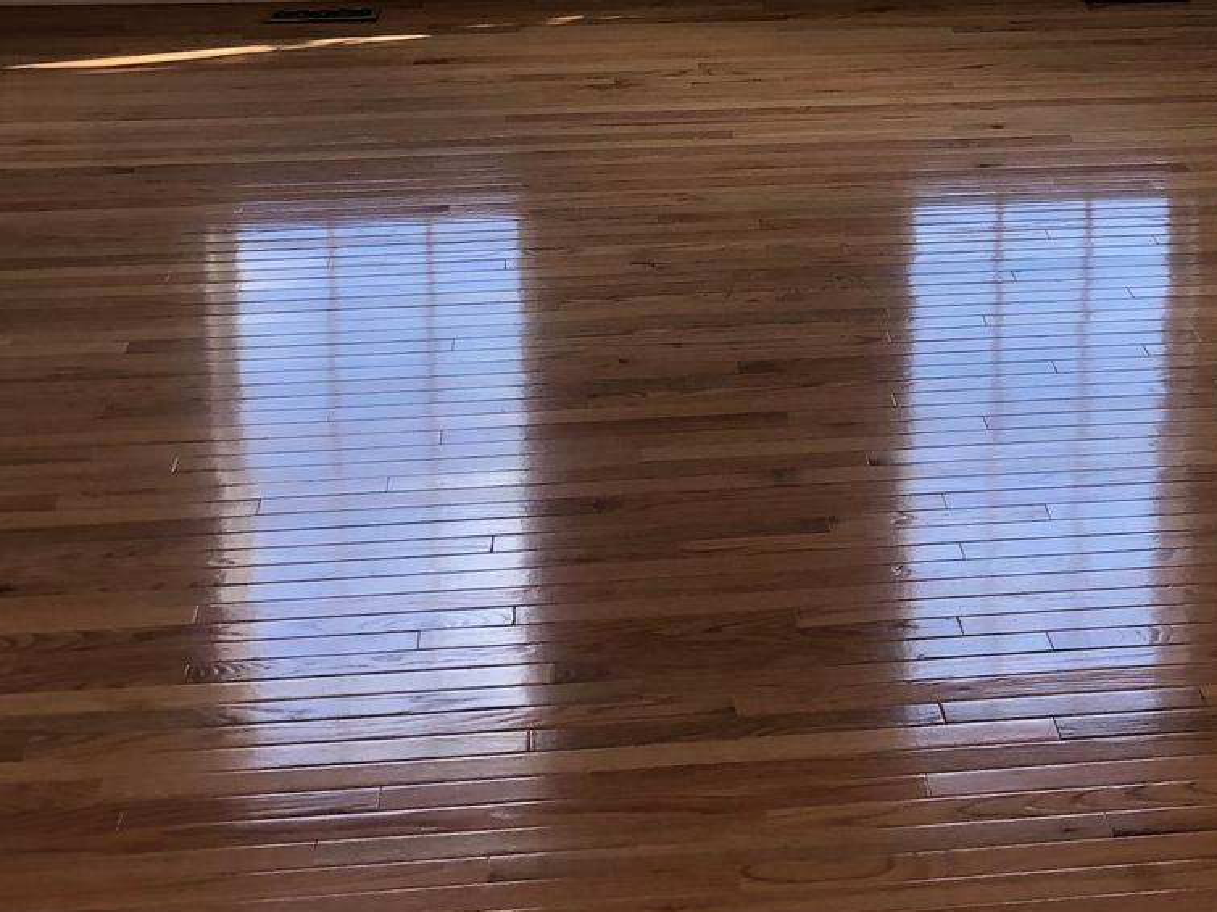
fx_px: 2672
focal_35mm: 76
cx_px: 980
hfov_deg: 25.2
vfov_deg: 18.7
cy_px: -52
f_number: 1.8
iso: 25
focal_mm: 3.99
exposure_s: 1/120
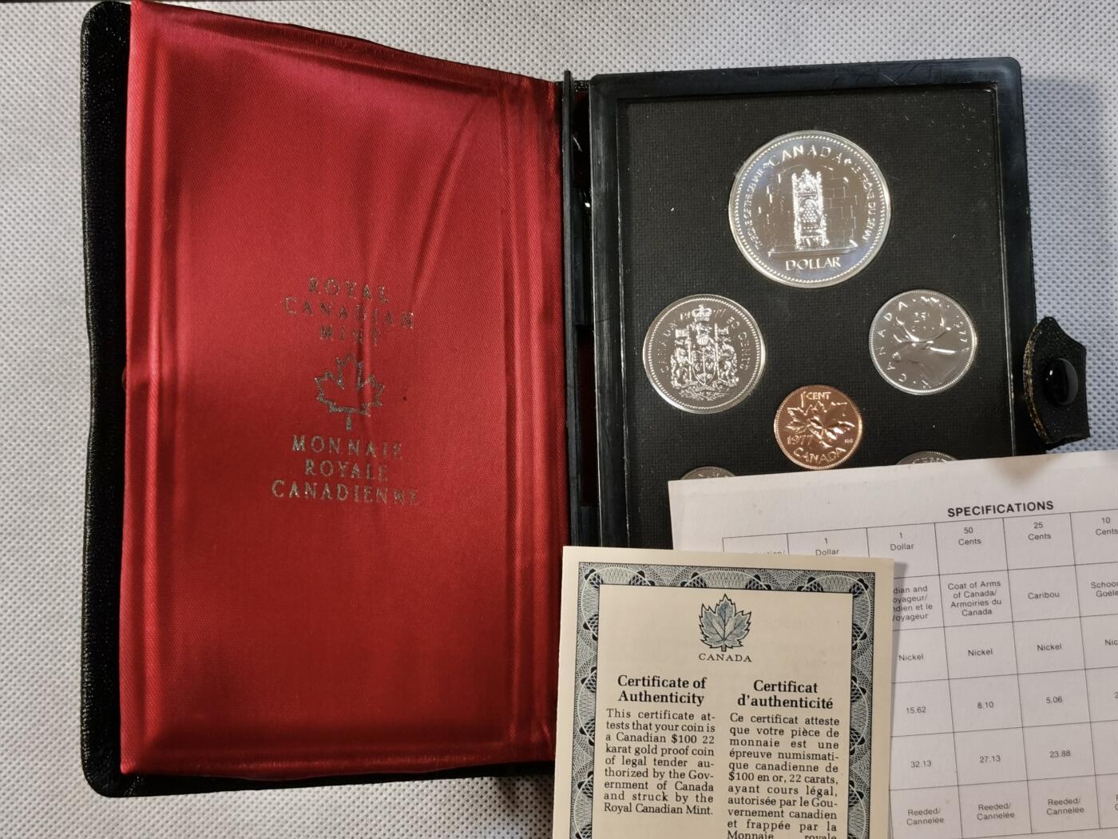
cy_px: 420
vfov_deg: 21.3
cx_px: 559
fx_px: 2229
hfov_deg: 28.2
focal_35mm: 69
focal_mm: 5.56
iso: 64
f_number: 1.6
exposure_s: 1/100
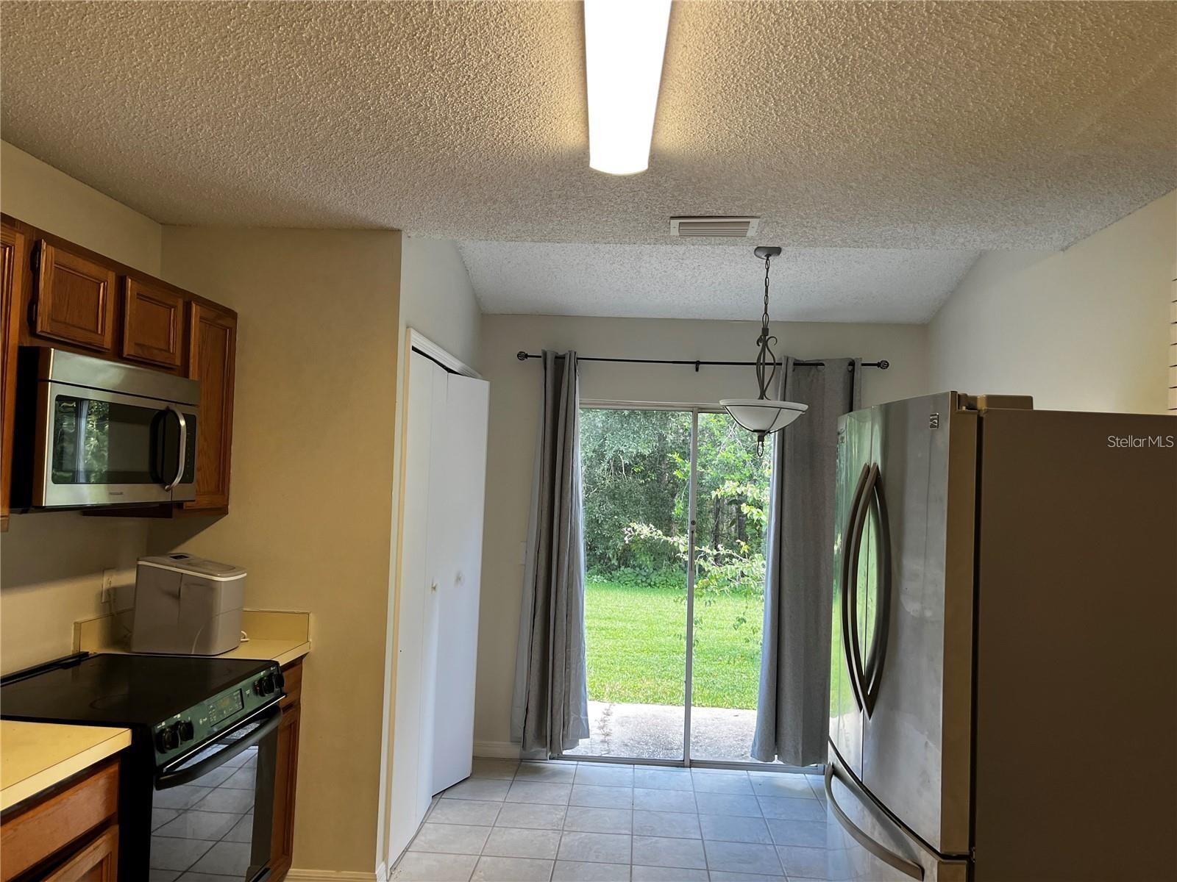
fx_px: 884
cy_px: 441
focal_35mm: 26
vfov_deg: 53.1
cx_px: 588
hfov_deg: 67.3
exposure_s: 1/120
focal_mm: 5.1
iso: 100
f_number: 1.6
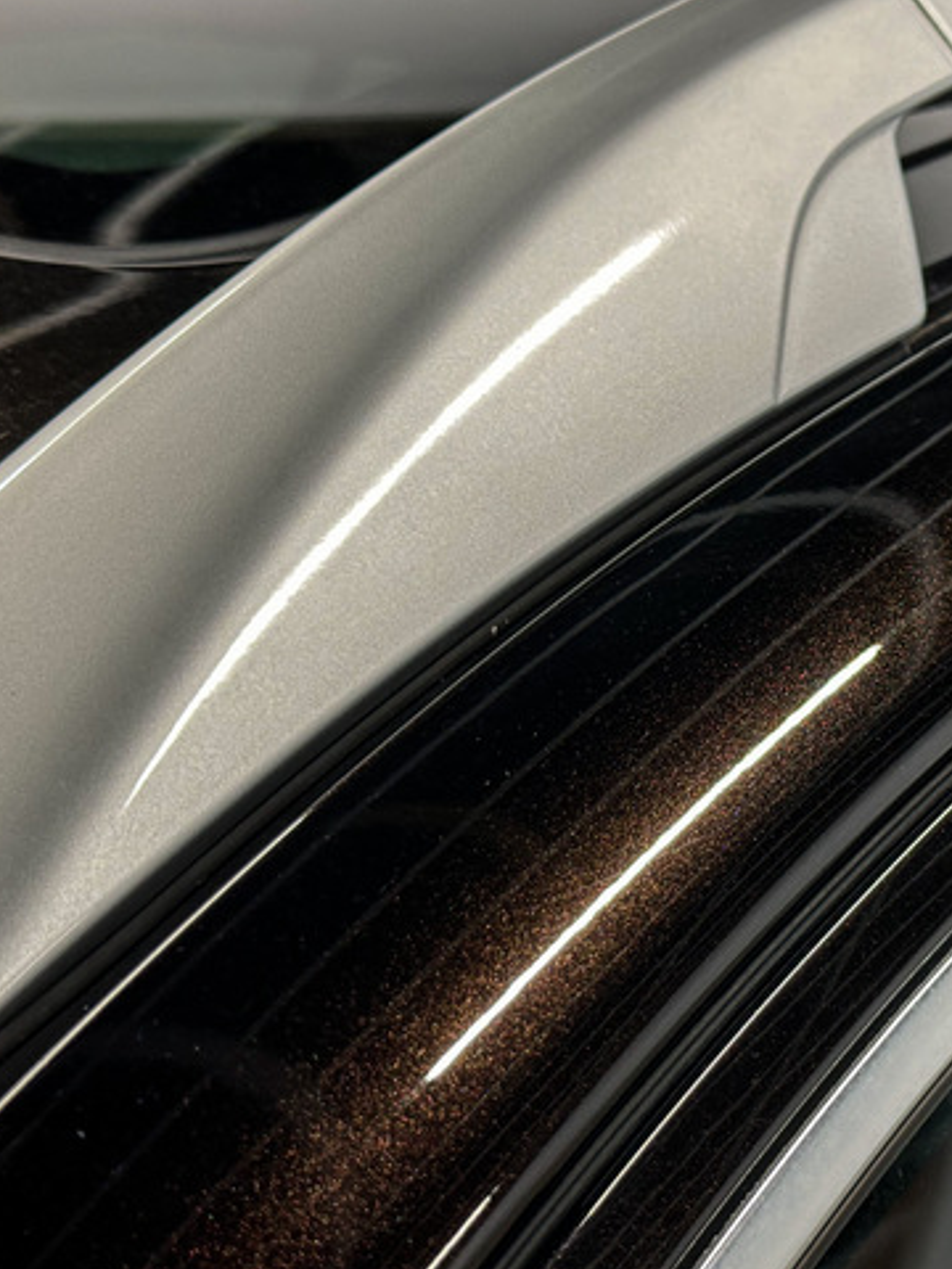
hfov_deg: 22.3
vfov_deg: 29.8
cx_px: 735
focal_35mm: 65
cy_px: 634
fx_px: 2383
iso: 125
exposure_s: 1/50
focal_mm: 6.86
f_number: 1.78
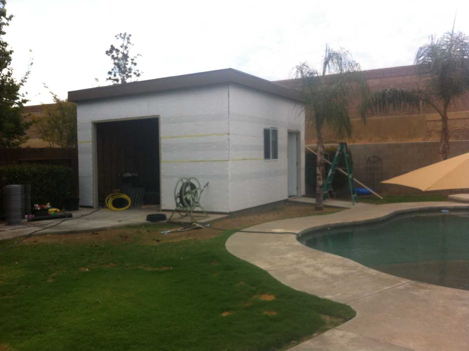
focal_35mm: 35
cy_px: 176
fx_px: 473
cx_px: 234
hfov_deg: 52.7
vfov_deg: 40.6
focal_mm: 3.85
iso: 80
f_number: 2.8
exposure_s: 1/1117
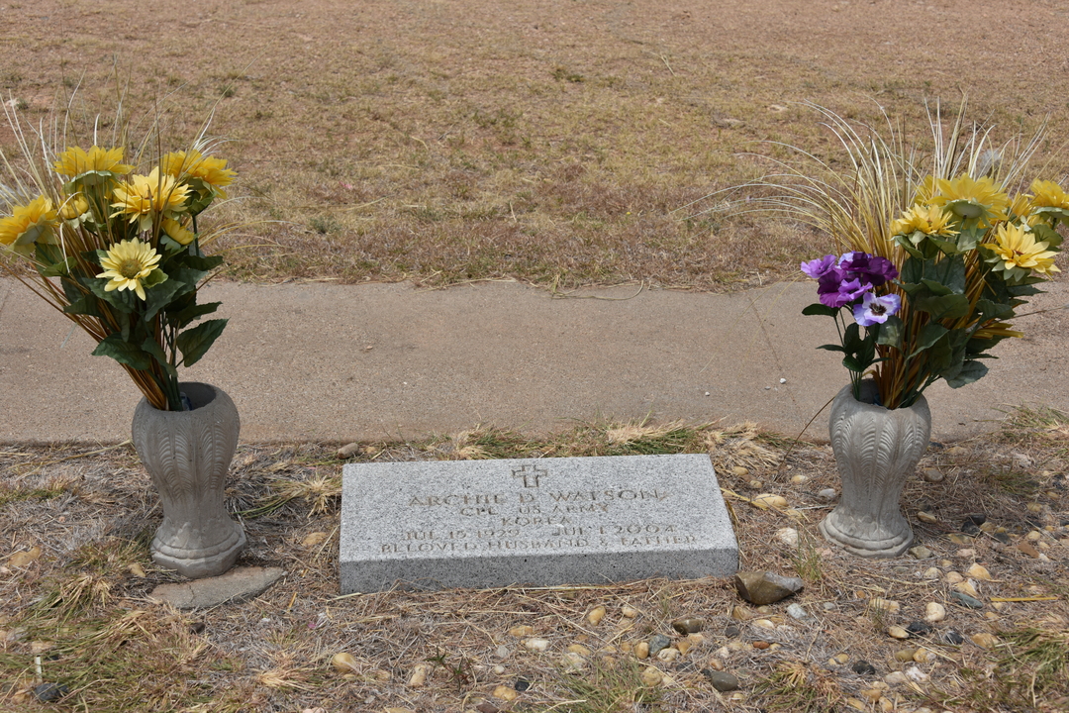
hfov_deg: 32.4
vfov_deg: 21.9
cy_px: 356
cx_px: 534
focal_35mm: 62
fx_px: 1841
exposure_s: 1/500
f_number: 11
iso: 100
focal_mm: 62
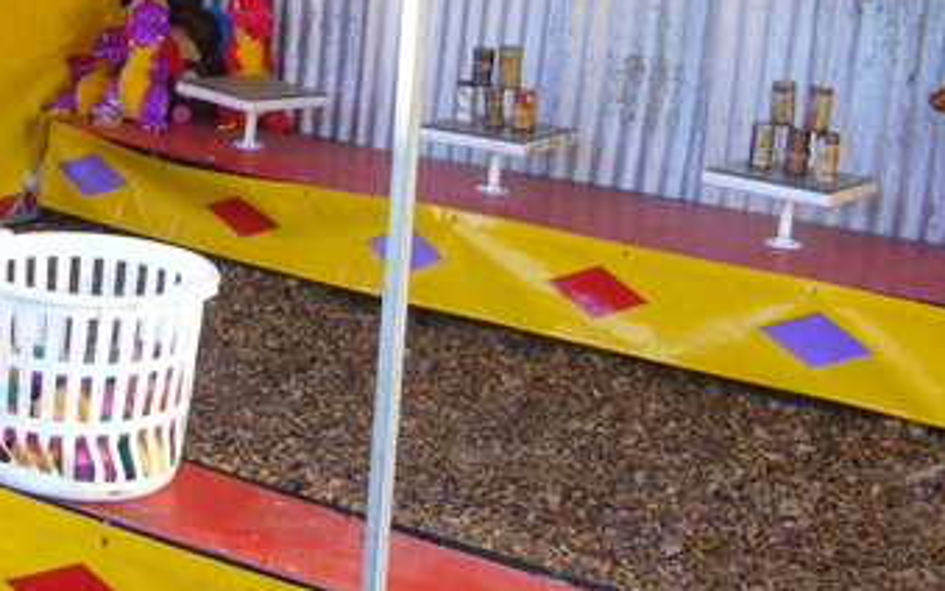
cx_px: 259
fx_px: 1803
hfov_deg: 29.0
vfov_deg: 18.0
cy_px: -31
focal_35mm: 70
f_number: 2.8
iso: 100
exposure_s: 1/160
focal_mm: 5.8
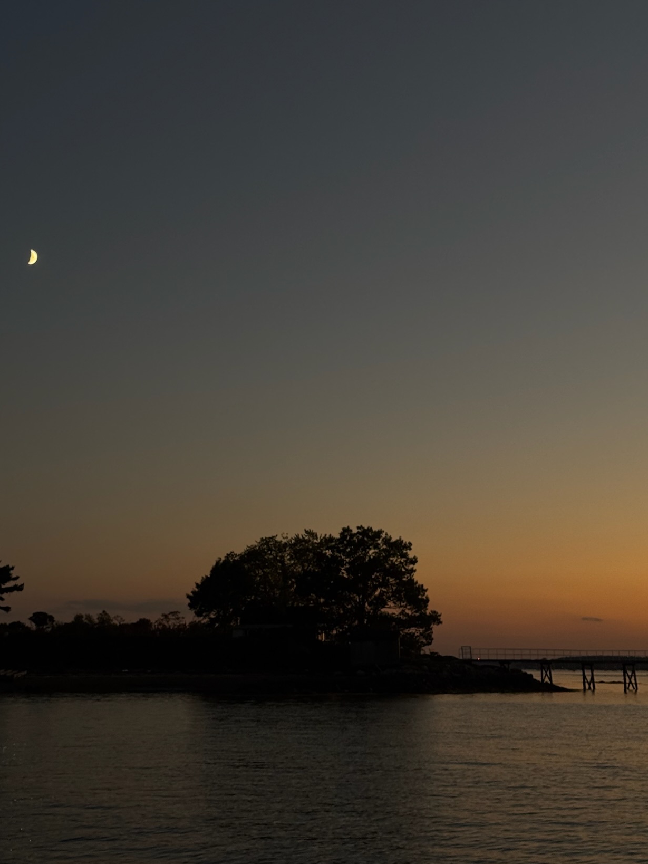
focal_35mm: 60
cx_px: 261
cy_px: 397
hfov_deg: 24.4
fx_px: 1497
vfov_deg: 32.2
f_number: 1.78
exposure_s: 1/60
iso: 160
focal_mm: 6.76
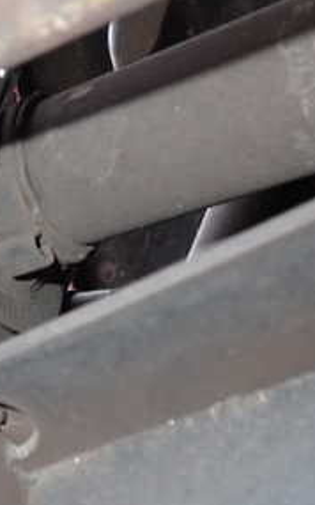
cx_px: -5
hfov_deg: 18.9
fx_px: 921
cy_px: 264
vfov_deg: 30.6
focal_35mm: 67
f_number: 6.3
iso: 320
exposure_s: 1/30
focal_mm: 5.4
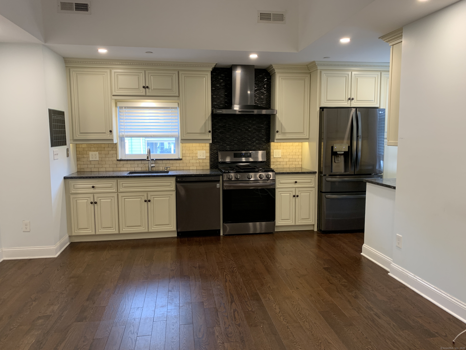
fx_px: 350
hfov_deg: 67.3
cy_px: 175
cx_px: 233
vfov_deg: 53.1
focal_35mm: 26
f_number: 1.8
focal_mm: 4.25
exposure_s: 1/60
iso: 100
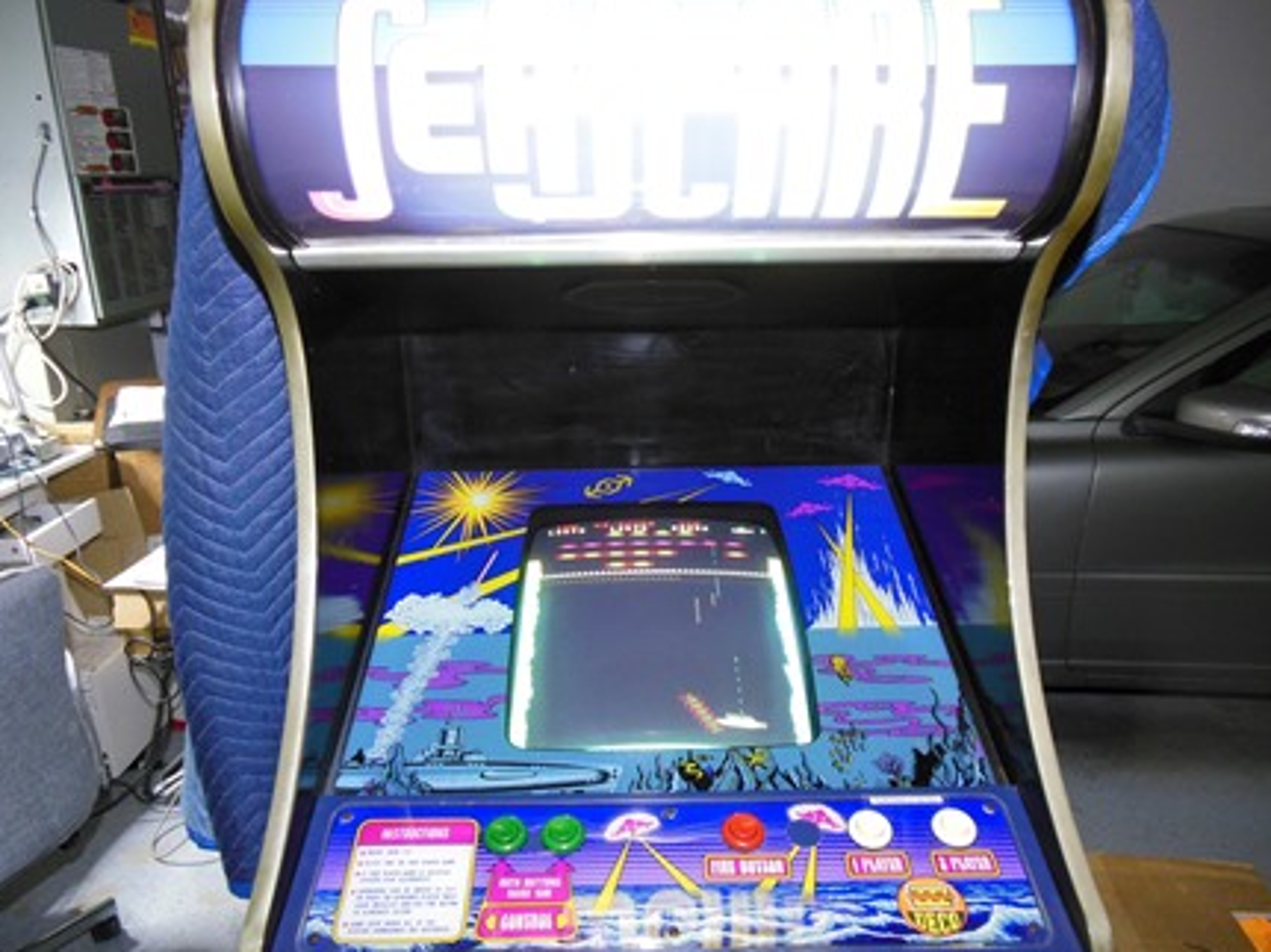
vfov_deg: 53.0
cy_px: 489
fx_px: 954
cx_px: 640
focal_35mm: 26
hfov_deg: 67.3
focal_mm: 4.5
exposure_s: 1/2.5
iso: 400
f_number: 3.2
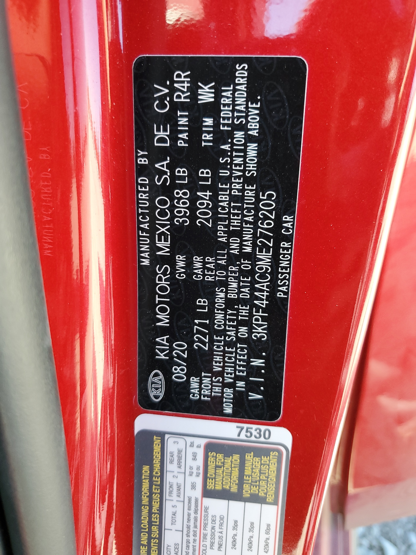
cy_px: 278
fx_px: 417
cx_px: 208
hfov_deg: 53.1
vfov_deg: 67.3
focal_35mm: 26
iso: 77
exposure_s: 1/120
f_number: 1.5
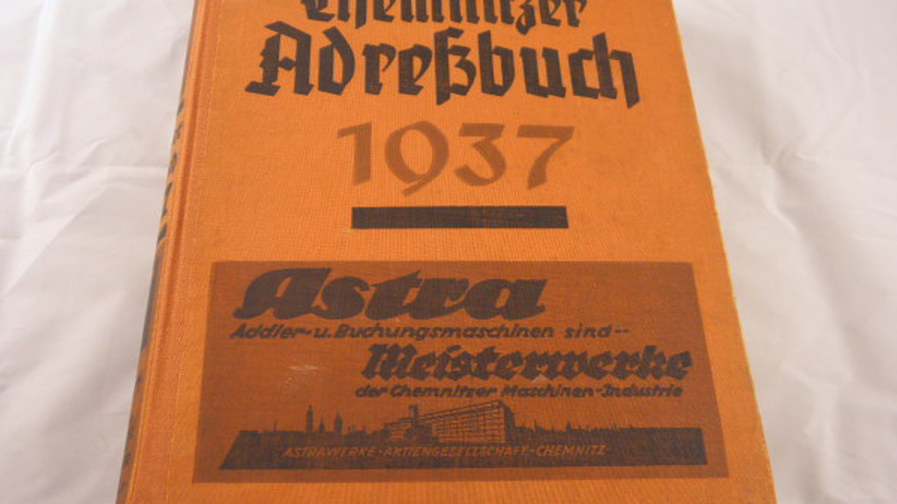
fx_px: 999
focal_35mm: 42
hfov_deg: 48.4
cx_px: 428
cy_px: 231
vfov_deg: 28.3
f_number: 3.7
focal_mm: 6.4
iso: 100
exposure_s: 1/40
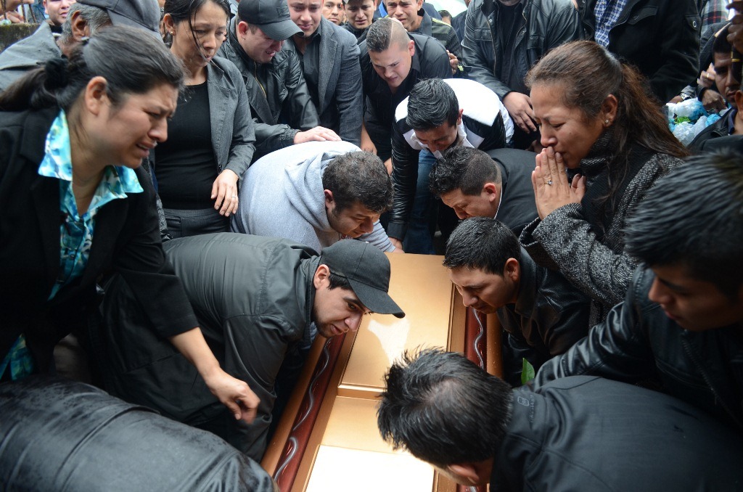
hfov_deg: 67.5
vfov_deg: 47.7
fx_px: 556
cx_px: 372
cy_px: 246
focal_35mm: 27
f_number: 4.5
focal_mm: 18
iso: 250
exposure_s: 1/80
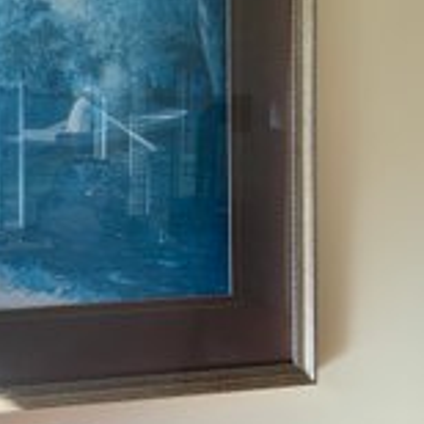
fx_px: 790
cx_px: -1
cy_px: 156
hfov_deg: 28.2
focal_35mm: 57
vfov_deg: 29.9
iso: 32
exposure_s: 1/122
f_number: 1.8
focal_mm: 3
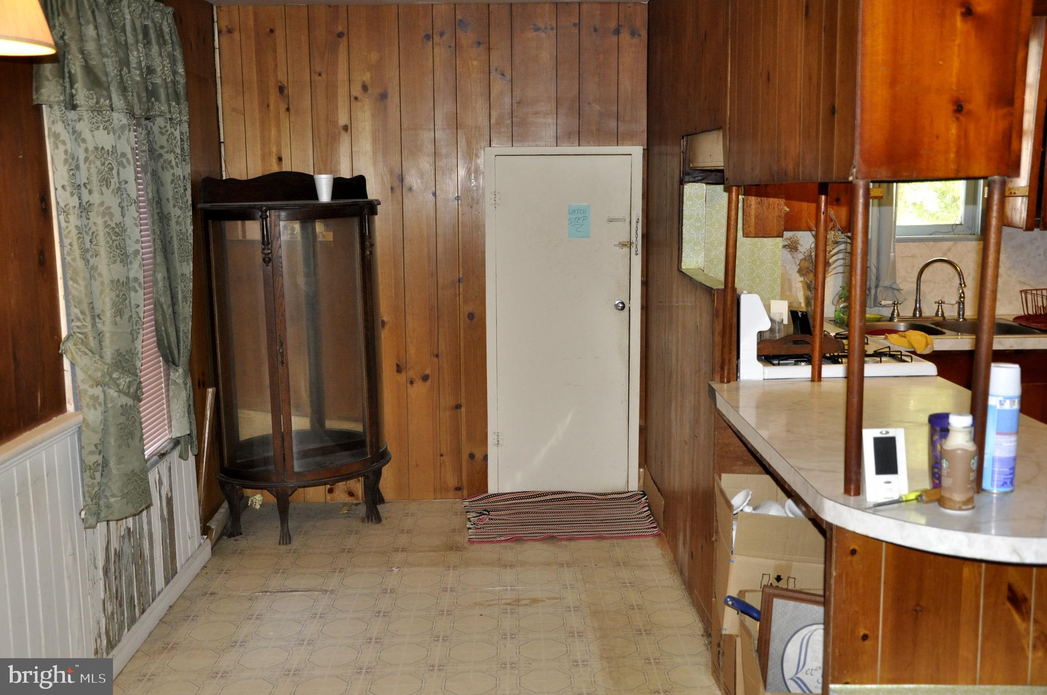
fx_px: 1046
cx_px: 524
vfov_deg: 36.8
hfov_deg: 53.2
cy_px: 348
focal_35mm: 36
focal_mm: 24
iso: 800
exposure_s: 1/60
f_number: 3.8
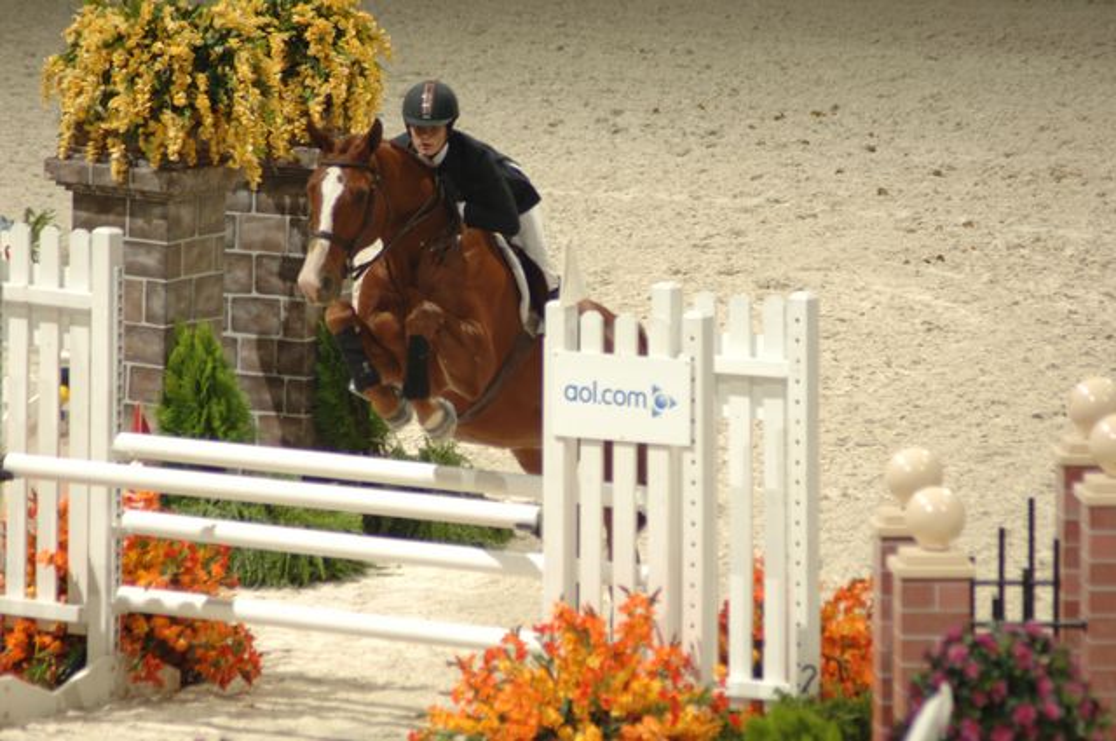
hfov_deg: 4.6
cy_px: 370
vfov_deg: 3.0
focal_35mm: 450
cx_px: 558
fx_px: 13932
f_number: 5.6
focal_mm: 300
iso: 320
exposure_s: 1/250
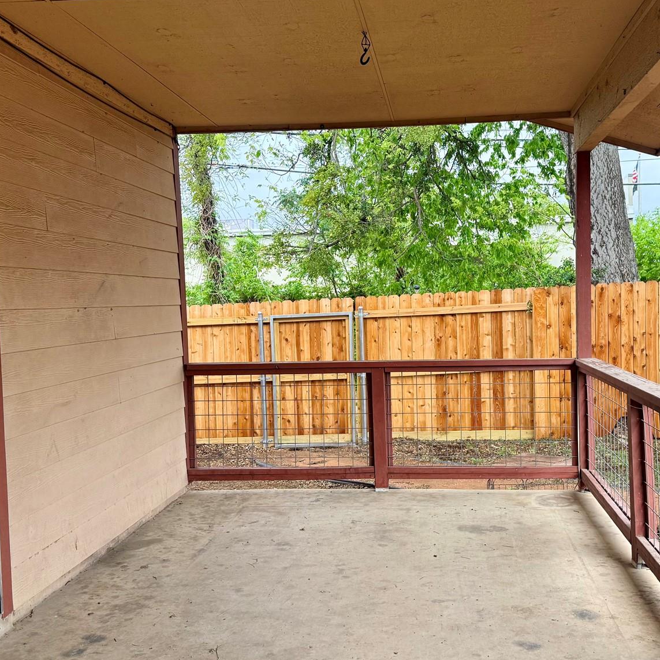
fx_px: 820
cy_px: 330
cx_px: 402
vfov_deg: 43.9
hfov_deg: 43.6
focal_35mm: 38
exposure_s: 1/1192
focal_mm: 6.76
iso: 100
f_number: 1.78
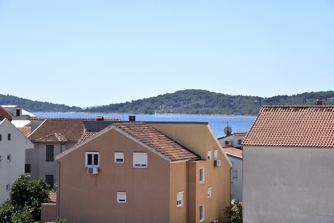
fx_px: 974
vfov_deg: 13.0
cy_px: 112
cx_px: 167
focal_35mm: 105
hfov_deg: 19.5
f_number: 8
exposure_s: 1/500
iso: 125
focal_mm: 70
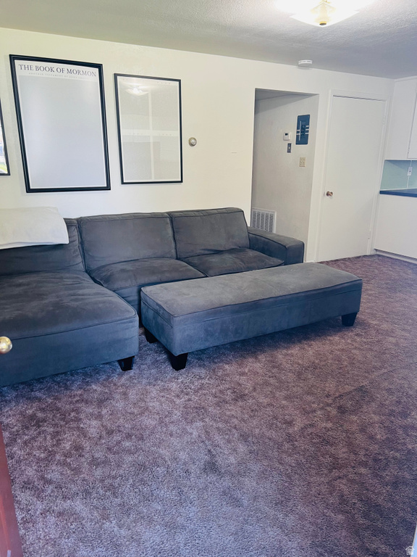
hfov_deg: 53.1
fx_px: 418
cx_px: 208
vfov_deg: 67.3
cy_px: 278
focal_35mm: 26
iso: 80
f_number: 1.5
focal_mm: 5.7
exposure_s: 1/60
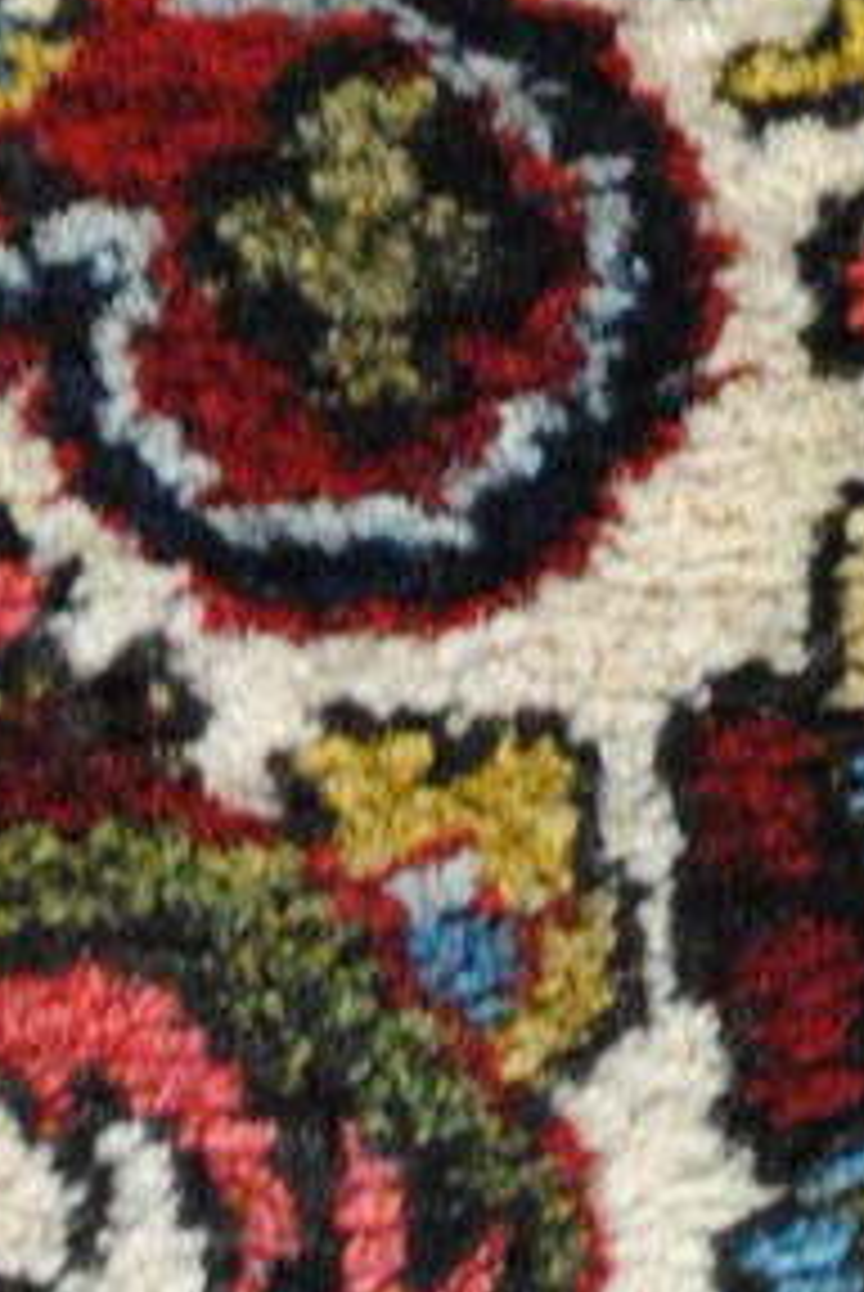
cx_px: 540
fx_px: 13826
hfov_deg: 3.6
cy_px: -900
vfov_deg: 5.3
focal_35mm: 385
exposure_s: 1/30
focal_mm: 38
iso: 1250
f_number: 5
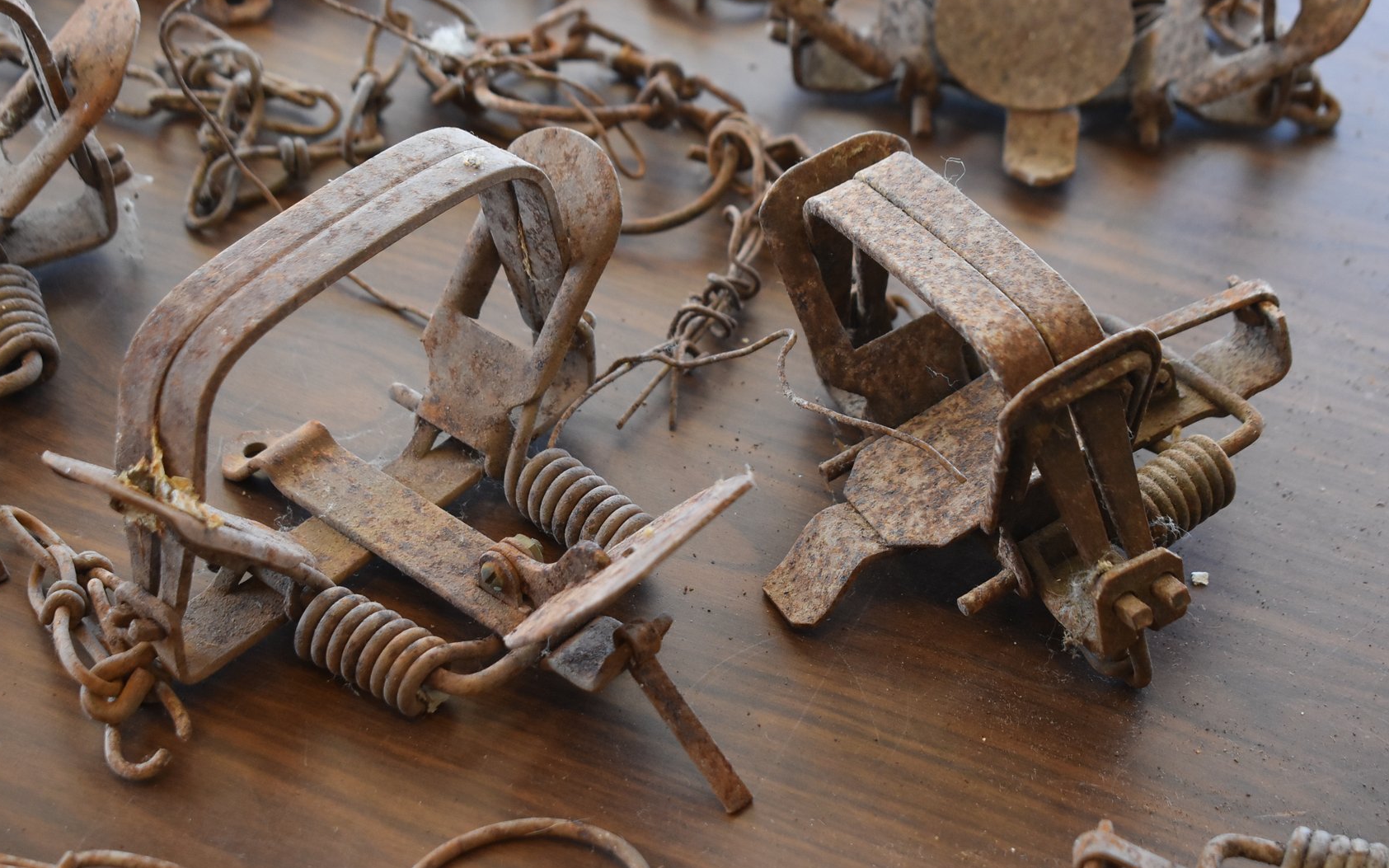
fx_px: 2801
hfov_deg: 27.8
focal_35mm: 74
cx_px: 690
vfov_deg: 17.6
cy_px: 444
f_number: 5.3
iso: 1400
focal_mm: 48
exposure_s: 1/125
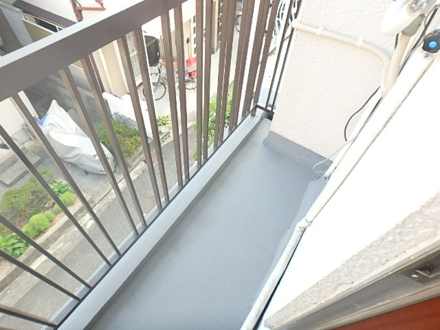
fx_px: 267
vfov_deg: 63.4
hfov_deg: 79.0
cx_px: 220
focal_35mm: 21
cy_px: 165
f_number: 3.5
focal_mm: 3.7
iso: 200
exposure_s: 1/40
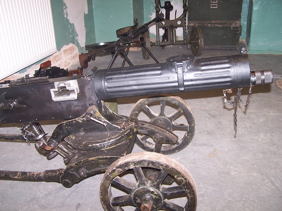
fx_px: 309
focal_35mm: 38
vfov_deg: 37.7
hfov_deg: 49.0
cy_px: 106
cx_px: 141
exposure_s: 1/60
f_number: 2.8
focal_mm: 6.3
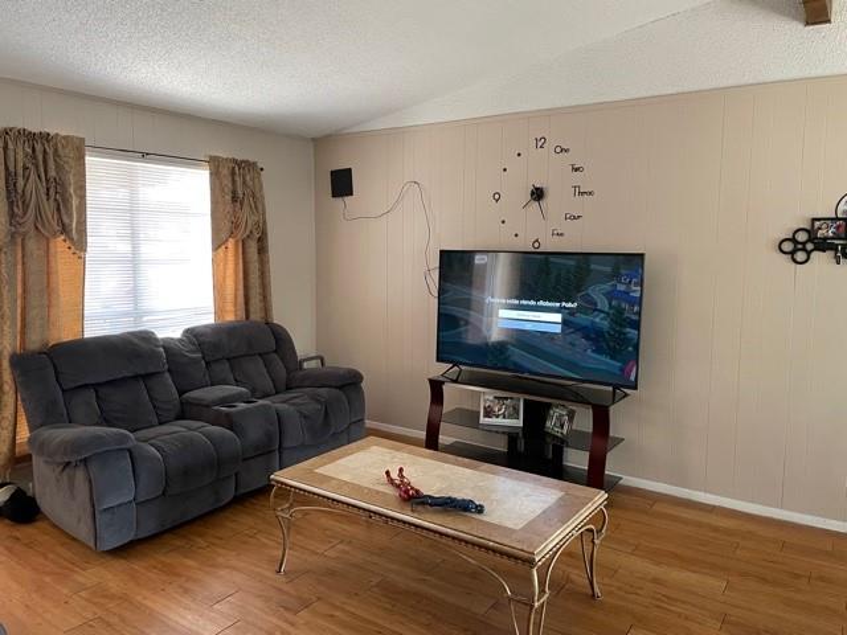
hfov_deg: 67.3
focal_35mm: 26
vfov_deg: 53.1
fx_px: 636
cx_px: 424
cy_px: 318
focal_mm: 4.2
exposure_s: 1/60
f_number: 1.6
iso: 250
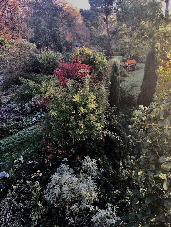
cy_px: 114
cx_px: 86
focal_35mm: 29
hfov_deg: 48.2
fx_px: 191
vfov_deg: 61.7
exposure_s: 1/100
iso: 40
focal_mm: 4.15
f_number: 2.2
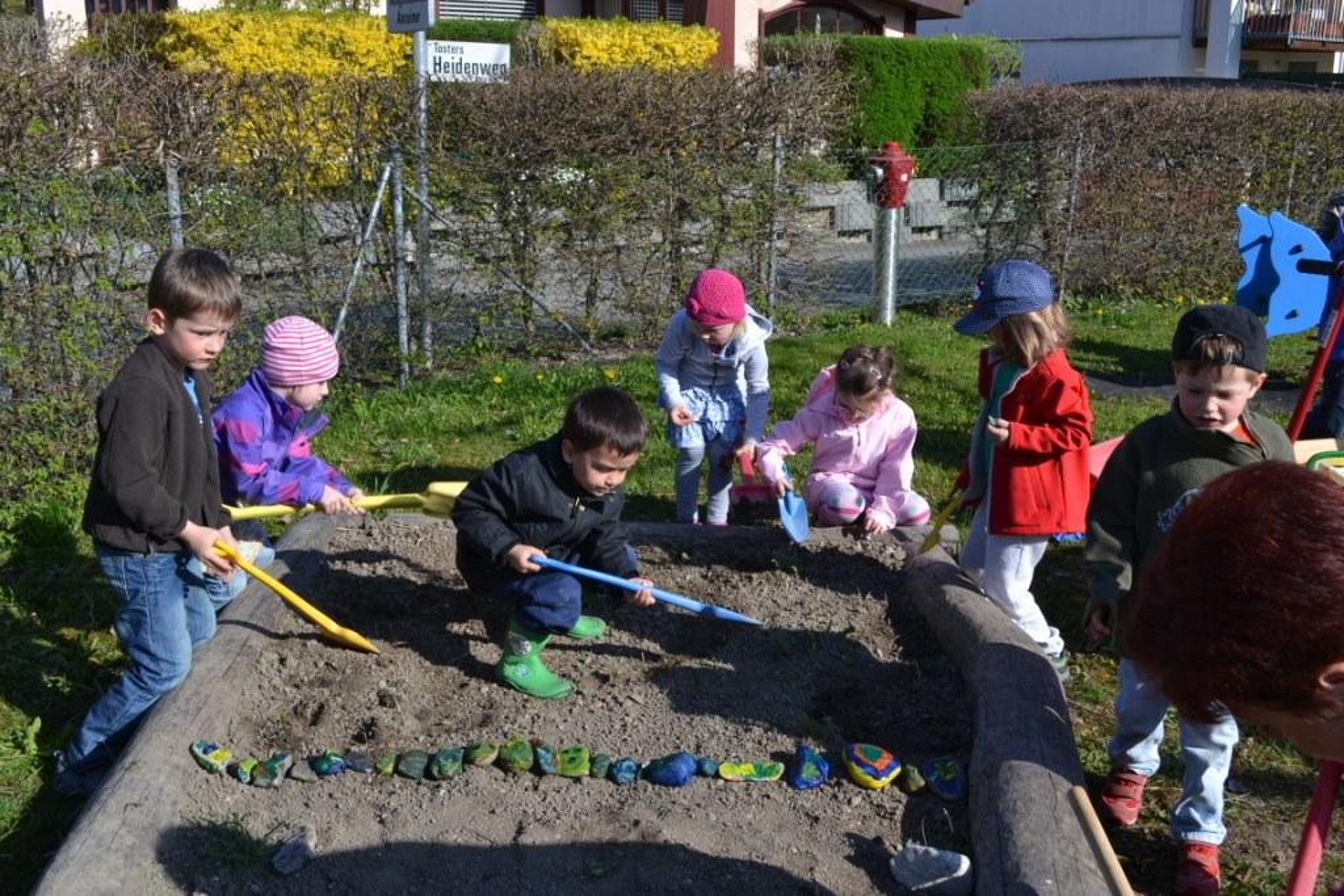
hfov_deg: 53.1
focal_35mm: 36
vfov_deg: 36.9
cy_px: 448
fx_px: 1344
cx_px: 672
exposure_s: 1/200
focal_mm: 24
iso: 100
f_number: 7.1
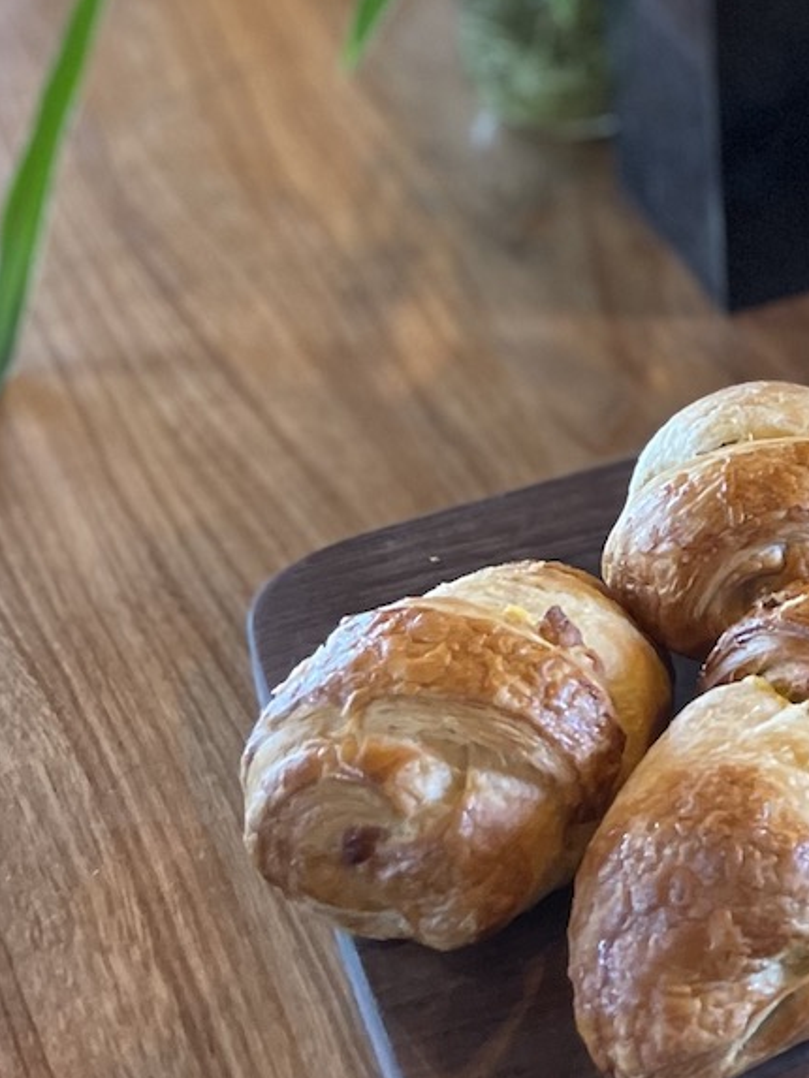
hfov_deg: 18.0
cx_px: 1133
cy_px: -91
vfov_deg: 24.4
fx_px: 2336
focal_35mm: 75
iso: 400
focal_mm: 5.1
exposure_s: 1/60
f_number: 1.6
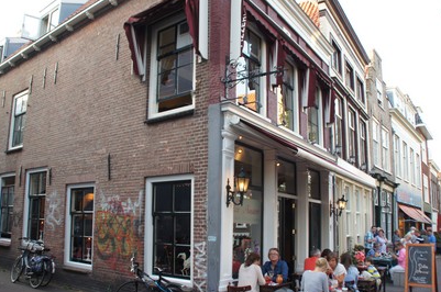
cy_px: 159
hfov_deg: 60.4
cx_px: 223
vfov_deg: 42.2
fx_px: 379
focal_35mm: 31
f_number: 4
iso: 100
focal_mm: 18
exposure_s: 1/30
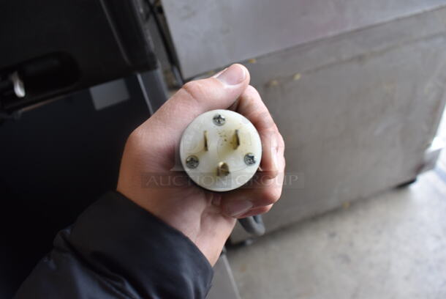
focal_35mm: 27
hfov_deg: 67.3
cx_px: 223
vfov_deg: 48.0
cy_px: 150
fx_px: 335
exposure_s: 1/60
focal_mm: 18
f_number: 5.6
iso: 500
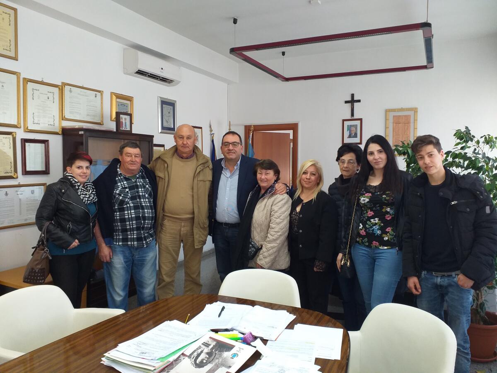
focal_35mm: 27
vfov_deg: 51.4
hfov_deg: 65.3
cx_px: 248
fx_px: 388
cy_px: 186
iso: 100
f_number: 1.9
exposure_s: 1/50
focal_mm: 3.6
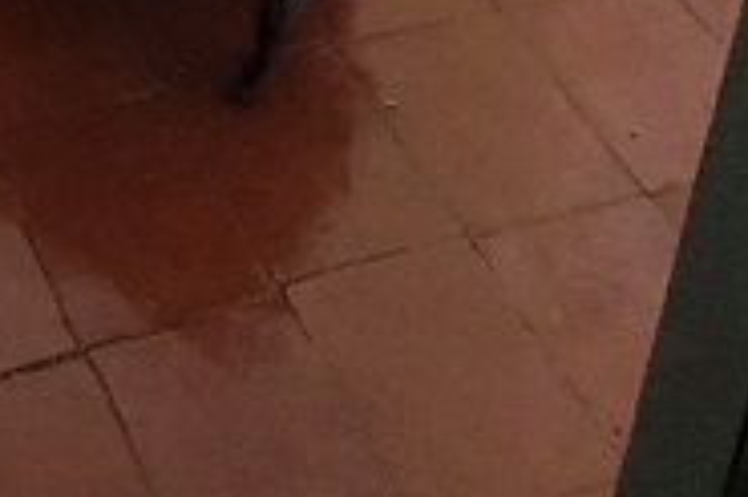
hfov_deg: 20.4
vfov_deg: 10.1
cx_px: -437
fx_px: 1702
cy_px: -1135
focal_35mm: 82
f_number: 2.2
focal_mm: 1.74
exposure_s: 1/41
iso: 160
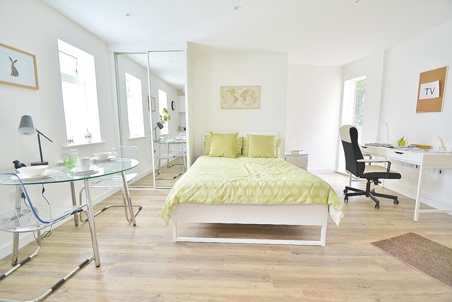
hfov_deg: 100.4
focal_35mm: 15
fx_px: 188
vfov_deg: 77.3
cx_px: 226
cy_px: 151
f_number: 3.5
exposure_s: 1/30
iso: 400
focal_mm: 10
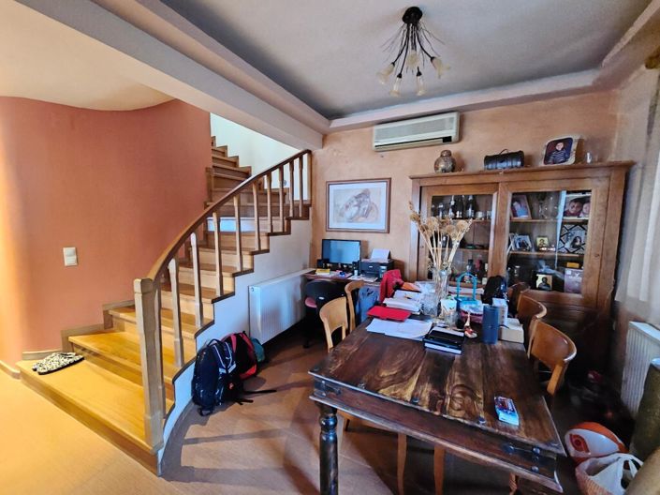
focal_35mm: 13
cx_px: 330
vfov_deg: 89.9
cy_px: 248
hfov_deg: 106.2
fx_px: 248
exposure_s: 1/25
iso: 4000
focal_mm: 2.2
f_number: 2.2
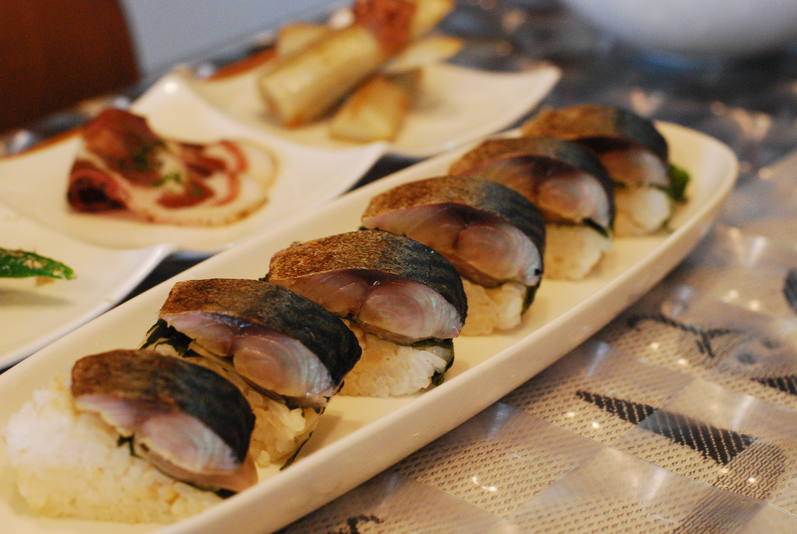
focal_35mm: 75
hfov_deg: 27.0
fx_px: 1662
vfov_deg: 18.2
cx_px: 398
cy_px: 267
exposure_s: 1/100
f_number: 5
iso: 1600
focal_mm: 50
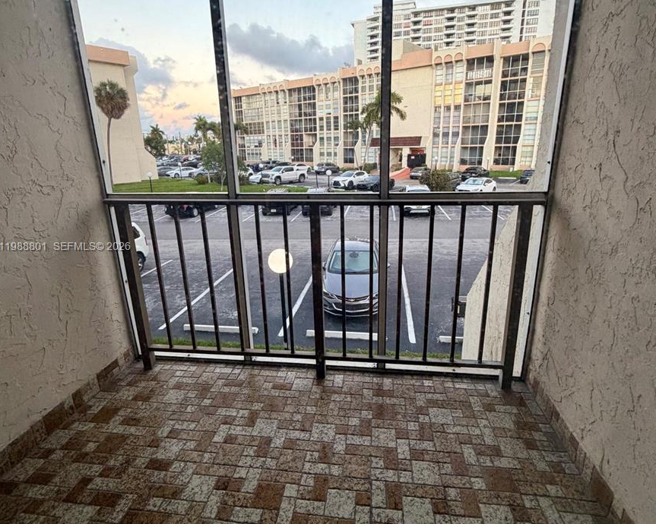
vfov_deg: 70.8
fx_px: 369
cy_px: 248
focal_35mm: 19
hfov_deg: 83.3
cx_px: 332
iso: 250
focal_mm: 2.22
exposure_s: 1/120
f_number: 2.2
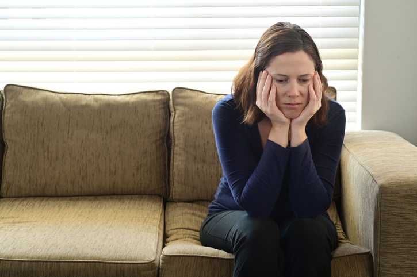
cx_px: 208
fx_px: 694
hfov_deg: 33.4
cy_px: 138
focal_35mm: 60
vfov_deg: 22.6
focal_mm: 60
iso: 1100
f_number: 8
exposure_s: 1/30
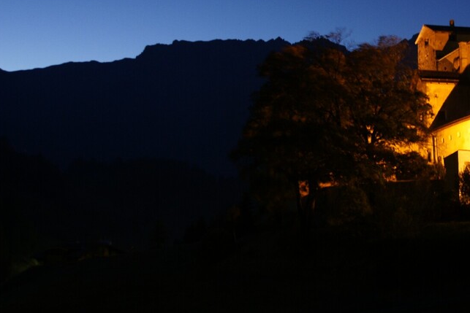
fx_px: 731
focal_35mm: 56
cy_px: 87
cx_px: 407
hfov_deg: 34.0
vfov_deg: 24.0
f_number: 4
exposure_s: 3.2
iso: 400
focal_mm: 20
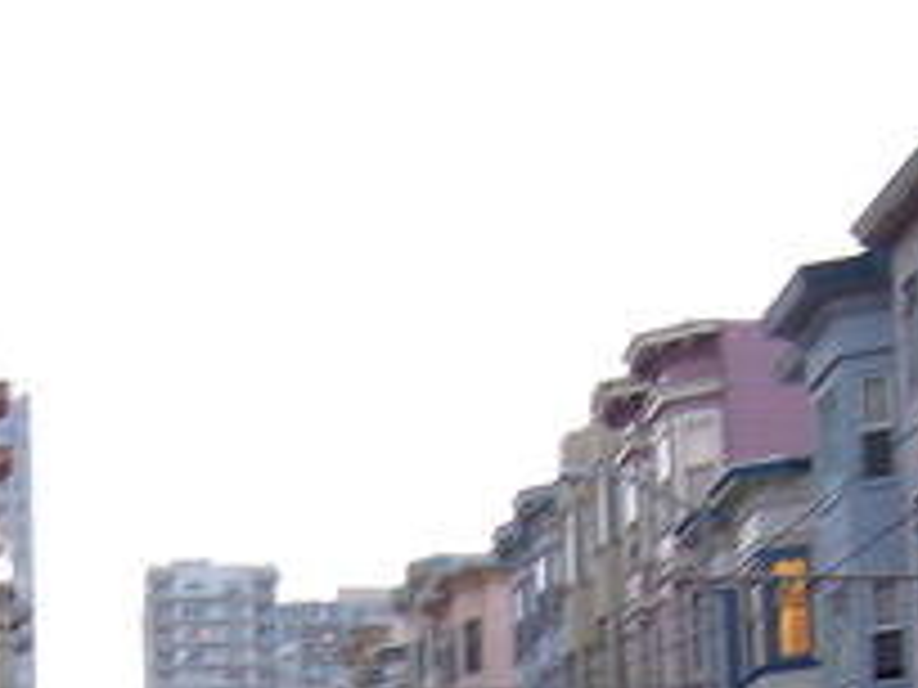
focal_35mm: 110
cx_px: 266
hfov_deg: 17.8
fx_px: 2917
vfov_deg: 13.0
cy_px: 917
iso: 200
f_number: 2.8
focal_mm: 5.8
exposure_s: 1/15
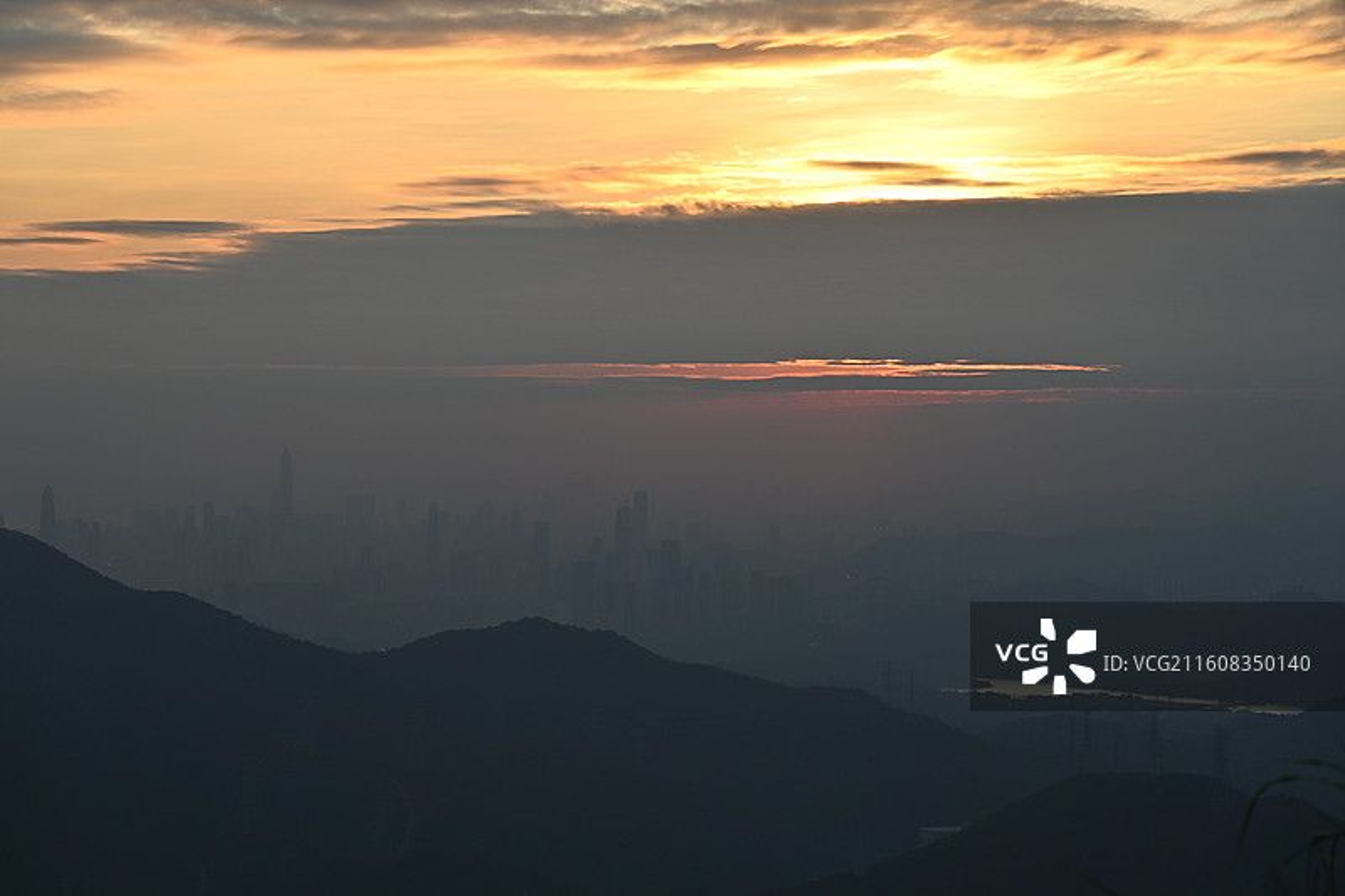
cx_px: 672
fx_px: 4314
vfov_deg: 11.9
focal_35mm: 116
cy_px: 448
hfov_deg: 17.7
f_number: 6.3
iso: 100
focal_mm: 77
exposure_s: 1/320
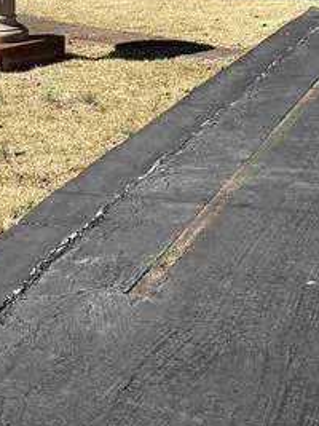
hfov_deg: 12.7
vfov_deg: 15.9
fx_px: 1414
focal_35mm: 115
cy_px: -193
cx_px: 3
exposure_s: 1/3953
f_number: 1.78
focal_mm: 6.76
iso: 80
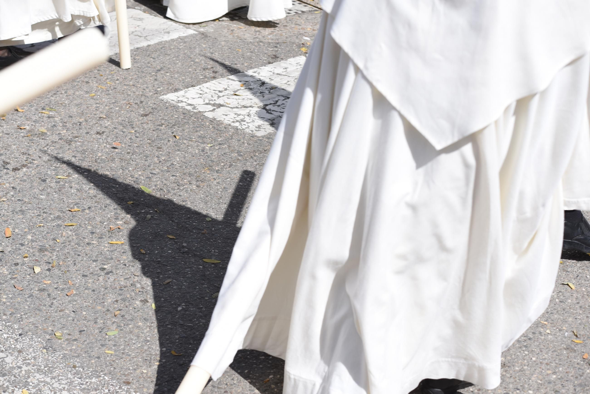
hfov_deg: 28.8
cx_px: 295
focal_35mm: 70
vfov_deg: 19.5
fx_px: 1148
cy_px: 197
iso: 100
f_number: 4.5
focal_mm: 70
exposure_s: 1/500
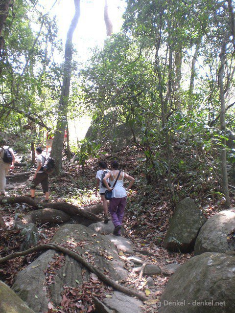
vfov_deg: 49.0
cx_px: 118
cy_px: 156
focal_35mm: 38
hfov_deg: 37.7
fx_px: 344
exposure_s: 1/100
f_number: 3.1
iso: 200
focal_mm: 6.3
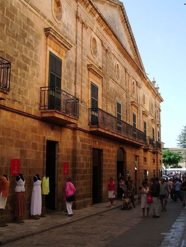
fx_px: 308
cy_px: 106
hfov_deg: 33.6
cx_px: 106
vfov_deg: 43.7
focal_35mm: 43
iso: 50
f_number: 4.3
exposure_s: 1/200
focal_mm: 5.8
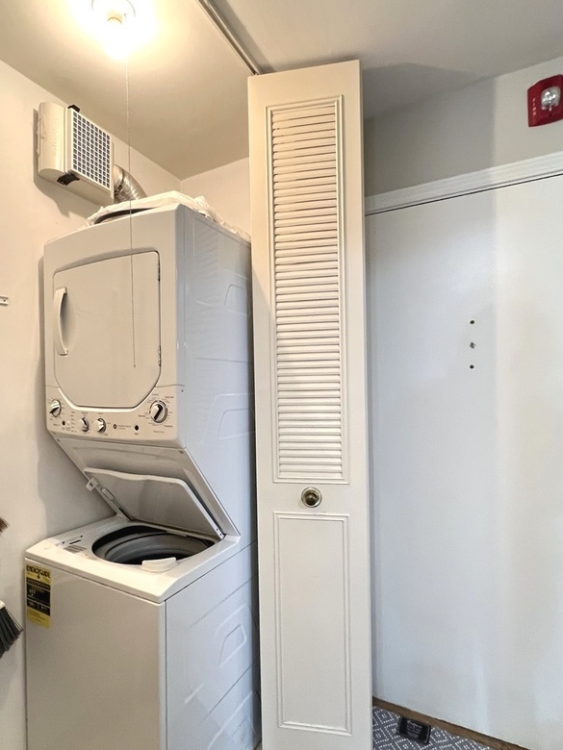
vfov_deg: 87.7
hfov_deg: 71.5
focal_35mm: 18
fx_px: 390
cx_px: 258
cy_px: 394
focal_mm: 1.57
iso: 500
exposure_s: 1/60
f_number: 1.8
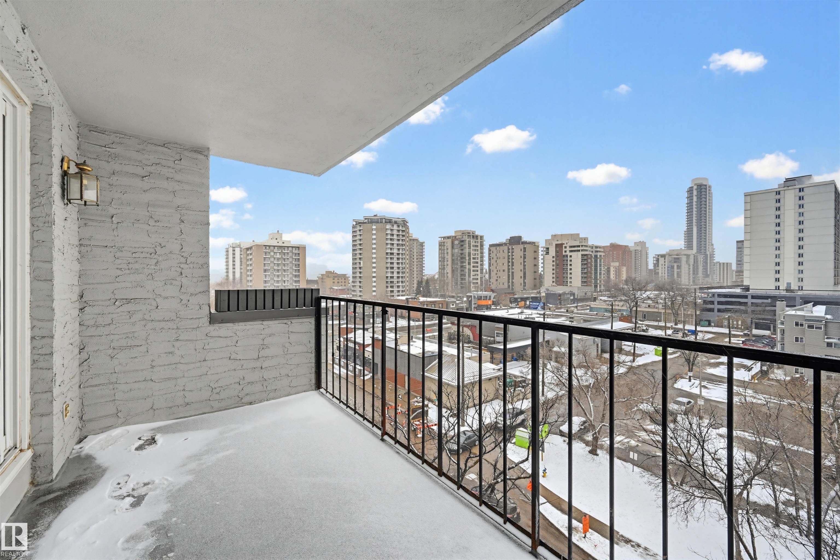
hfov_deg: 100.4
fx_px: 350
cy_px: 280
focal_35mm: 15
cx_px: 420
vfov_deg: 77.3
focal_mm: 15
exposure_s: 1/1000
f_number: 8
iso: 400
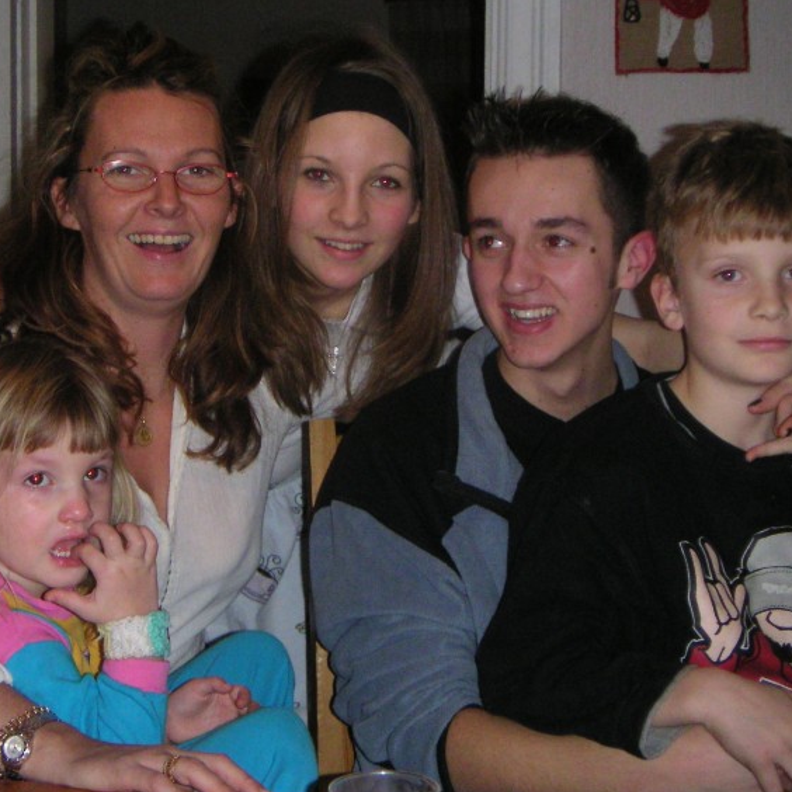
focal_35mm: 65
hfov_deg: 26.4
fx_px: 1683
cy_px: 402
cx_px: 327
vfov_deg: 26.5
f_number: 3.1
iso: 200
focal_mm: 7.1
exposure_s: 1/60
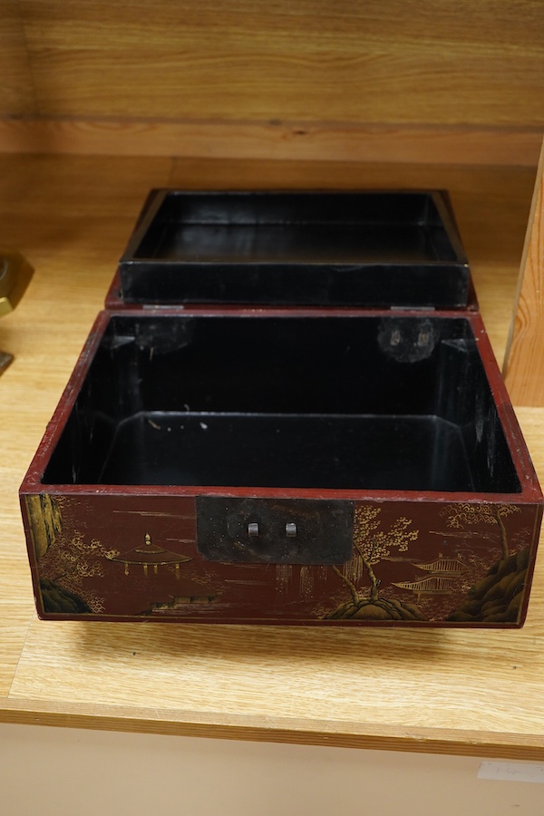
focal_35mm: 45
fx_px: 1020
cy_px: 408
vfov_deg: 43.6
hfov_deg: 29.9
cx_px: 272
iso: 1250
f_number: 3.5
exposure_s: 1/125
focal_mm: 30
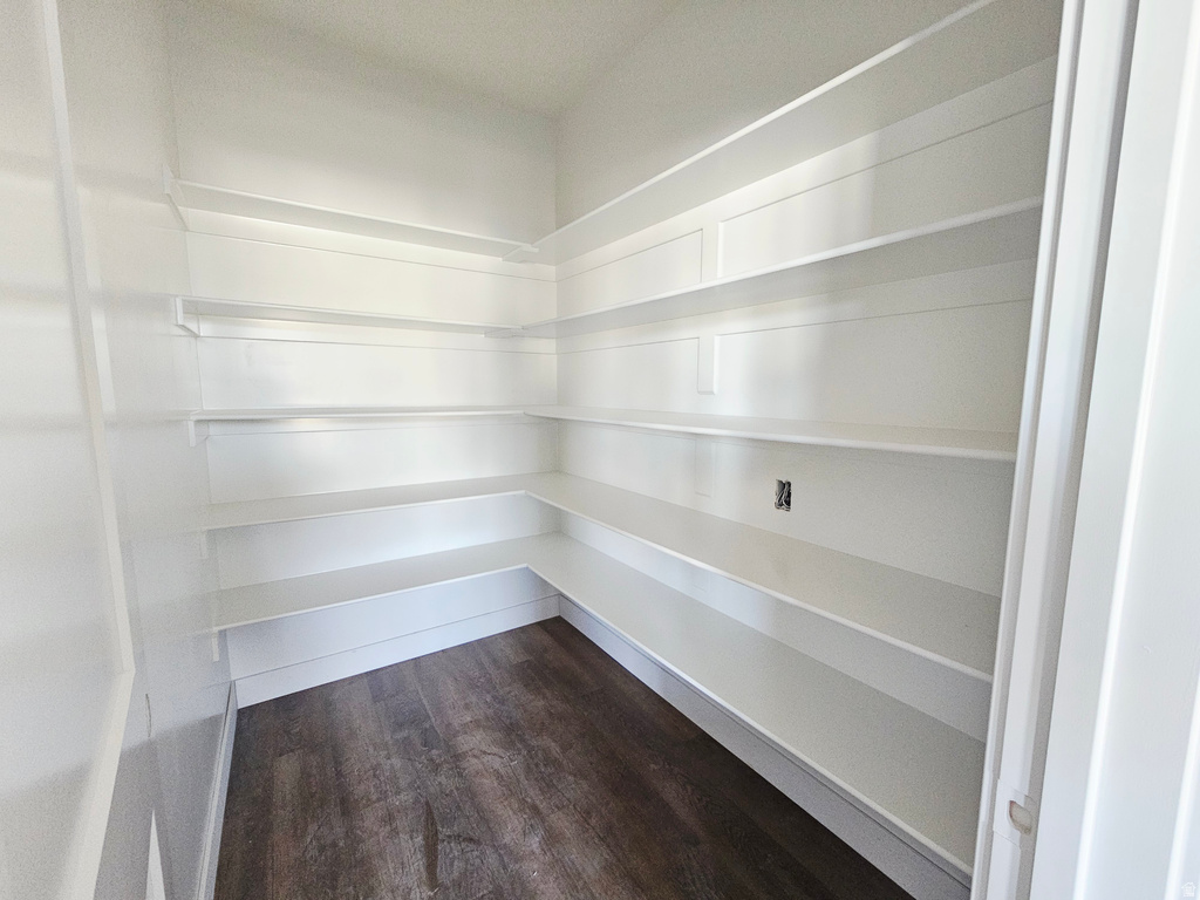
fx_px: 451
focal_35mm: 13
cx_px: 600
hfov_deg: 106.2
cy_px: 450
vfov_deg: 89.9
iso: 500
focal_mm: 2.2
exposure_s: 1/30
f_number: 2.2
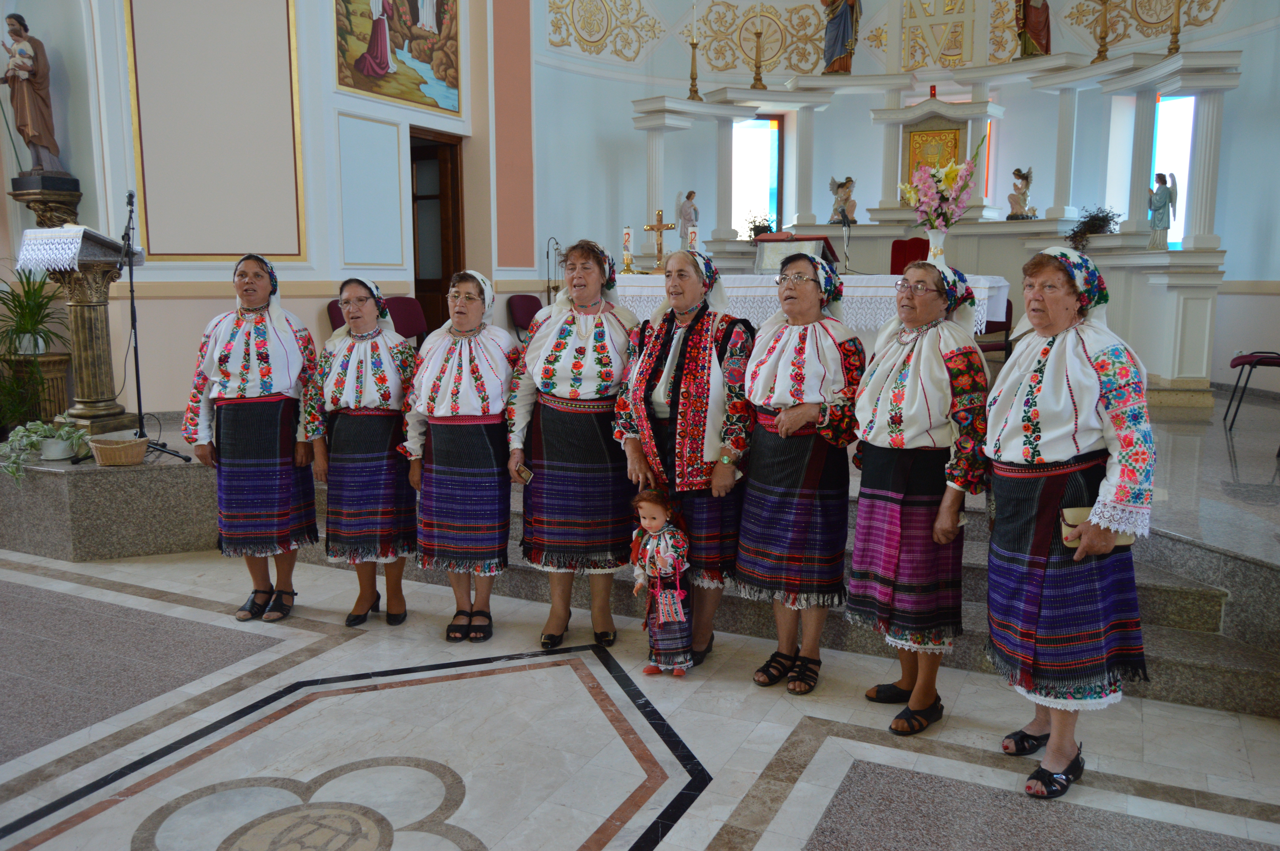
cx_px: 640
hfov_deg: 67.4
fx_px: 959
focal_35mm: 27
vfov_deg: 47.8
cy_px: 426
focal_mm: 18
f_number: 4
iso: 400
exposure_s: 1/60
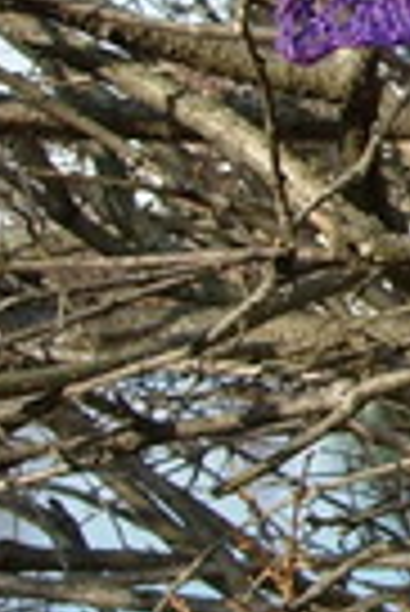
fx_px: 3169
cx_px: 1428
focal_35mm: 186
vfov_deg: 11.0
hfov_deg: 6.4
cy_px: 32
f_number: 4.8
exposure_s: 1/304
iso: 79
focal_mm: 7.8
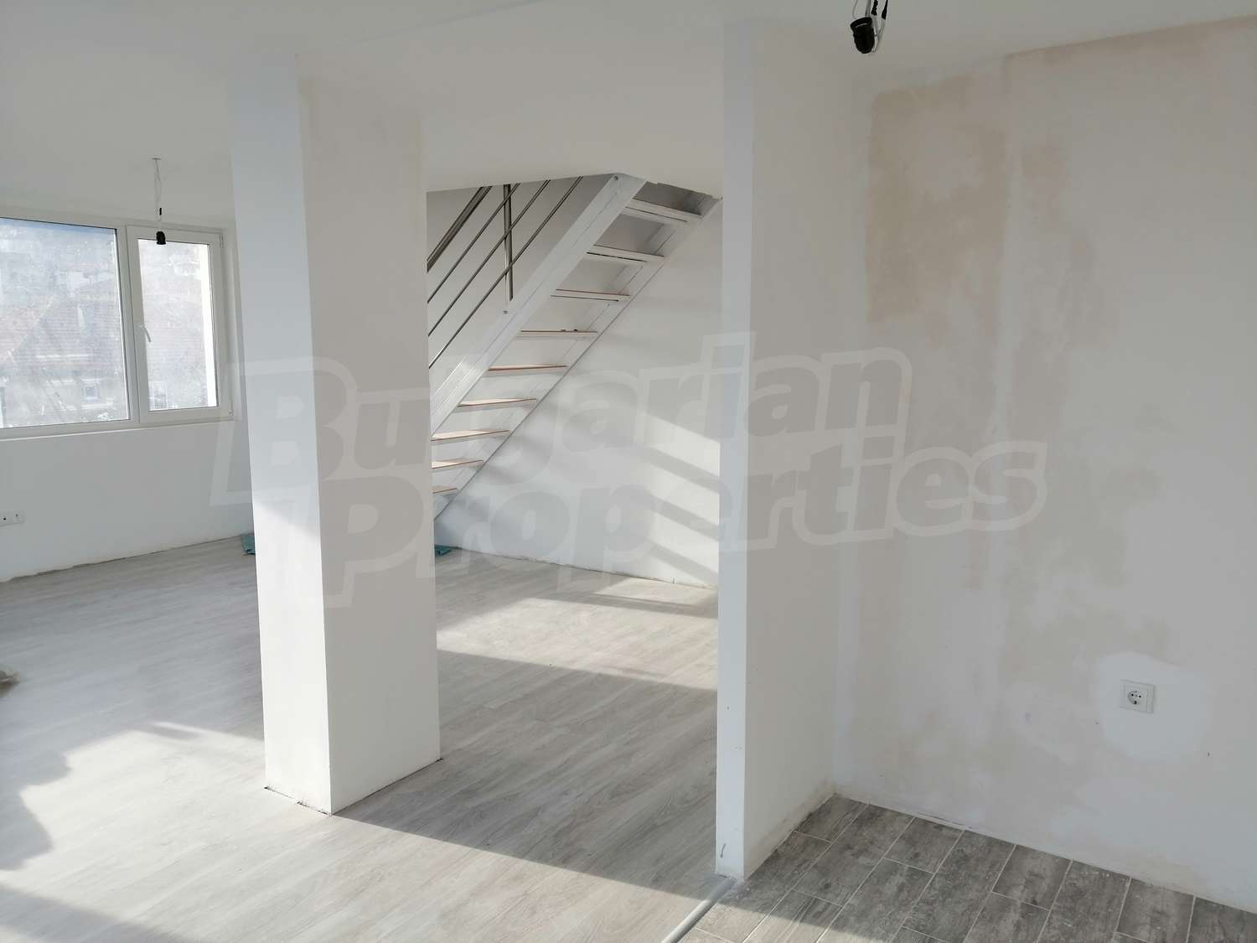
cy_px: 472
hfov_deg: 65.3
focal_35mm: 27
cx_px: 628
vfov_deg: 51.4
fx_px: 980
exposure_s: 1/205
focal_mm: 3.95
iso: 50
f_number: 1.8
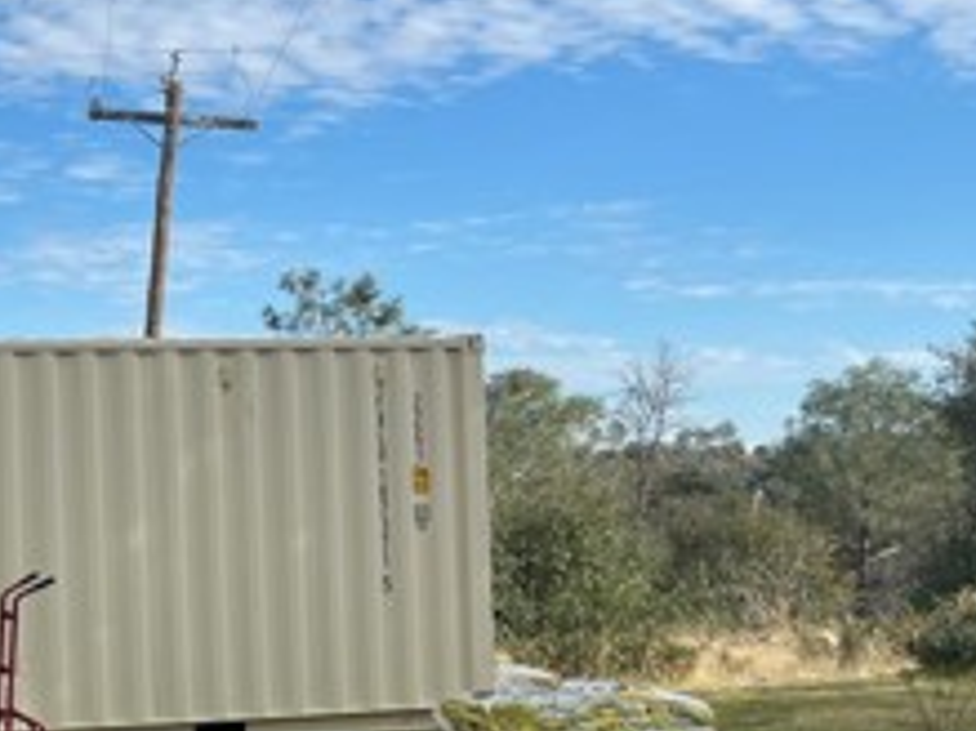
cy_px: 432
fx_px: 2142
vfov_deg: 19.3
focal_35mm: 76
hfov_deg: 22.8
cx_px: -308
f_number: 1.6
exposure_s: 1/3215
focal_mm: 5.1
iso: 50
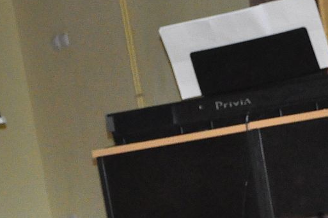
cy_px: 304
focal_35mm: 200
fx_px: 1820
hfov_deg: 10.3
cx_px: 286
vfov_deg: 6.8
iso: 3200
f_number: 5.6
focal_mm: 38
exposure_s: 1/60
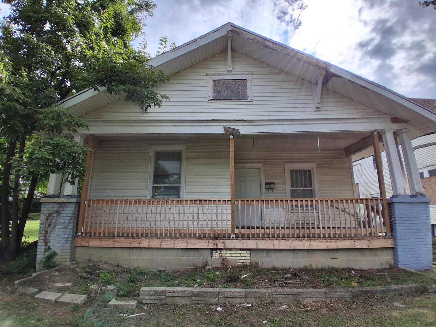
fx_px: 214
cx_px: 218
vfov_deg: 74.7
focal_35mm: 17
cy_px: 164
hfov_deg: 91.0
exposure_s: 1/1174
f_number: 2.2
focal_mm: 1.4
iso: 50
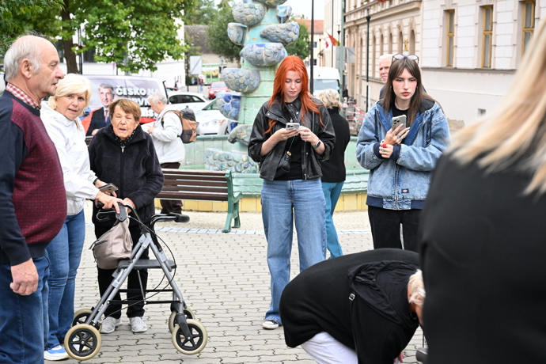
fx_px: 819
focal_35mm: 54
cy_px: 182
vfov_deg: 25.1
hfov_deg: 36.9
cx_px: 273
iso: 3200
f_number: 5
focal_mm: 54
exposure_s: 1/1000
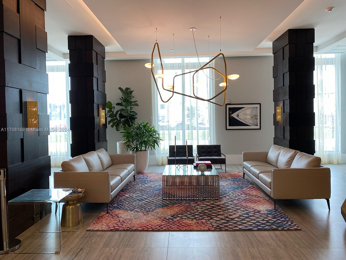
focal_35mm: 26
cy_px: 130
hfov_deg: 67.3
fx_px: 260
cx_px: 173
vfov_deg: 53.1
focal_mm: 4.25
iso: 64
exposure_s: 1/120
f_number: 1.8
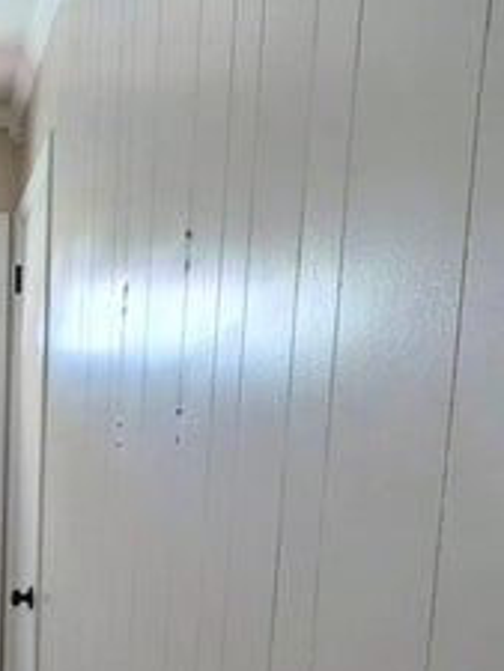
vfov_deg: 33.6
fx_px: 1028
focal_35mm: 53
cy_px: 641
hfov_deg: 23.8
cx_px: -174
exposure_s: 1/60
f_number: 2.2
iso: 100
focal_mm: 1.85
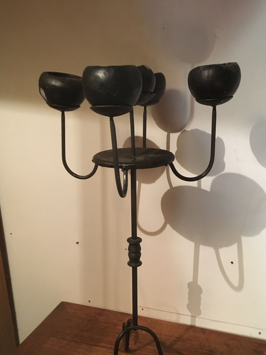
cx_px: 133
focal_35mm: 35
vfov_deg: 52.3
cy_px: 212
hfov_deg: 40.7
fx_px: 359
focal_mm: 4.15
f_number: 2.2
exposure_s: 1/17
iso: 250
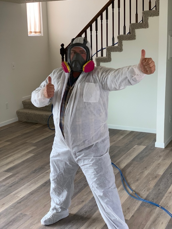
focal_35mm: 52
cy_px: 114
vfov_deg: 36.8
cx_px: 86
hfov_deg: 28.0
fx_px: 345
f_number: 2.4
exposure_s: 1/122
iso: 100
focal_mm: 6
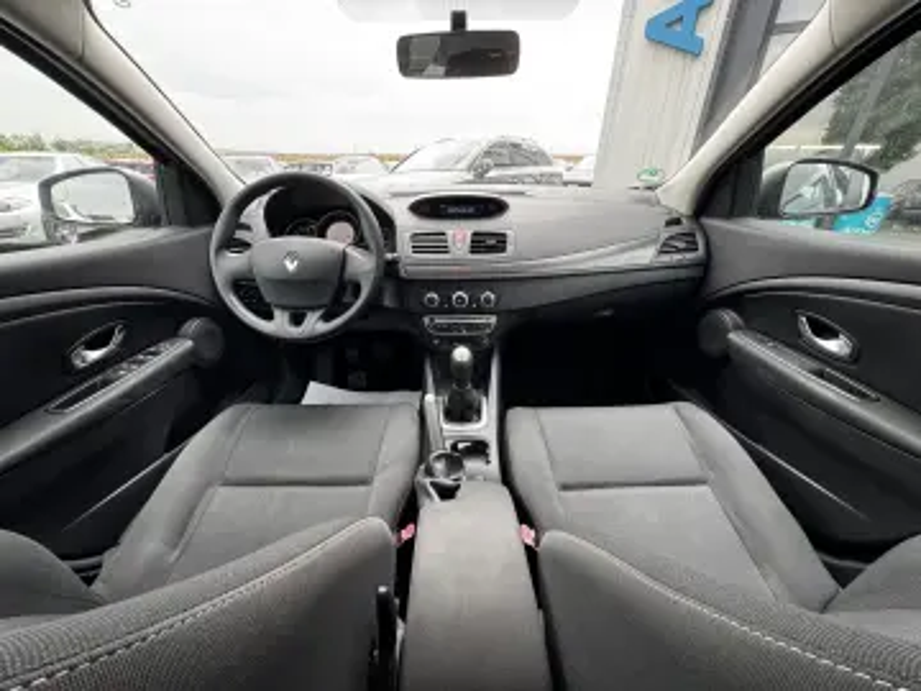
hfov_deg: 102.1
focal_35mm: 14
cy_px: 346
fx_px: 372
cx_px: 460
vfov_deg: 85.7
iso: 250
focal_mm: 2.22
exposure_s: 1/99
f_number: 2.2
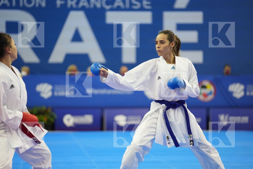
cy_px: 84
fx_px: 1152
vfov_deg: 8.4
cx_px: 126
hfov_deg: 12.5
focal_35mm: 164
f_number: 2.8
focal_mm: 164
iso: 4000
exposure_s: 1/1000
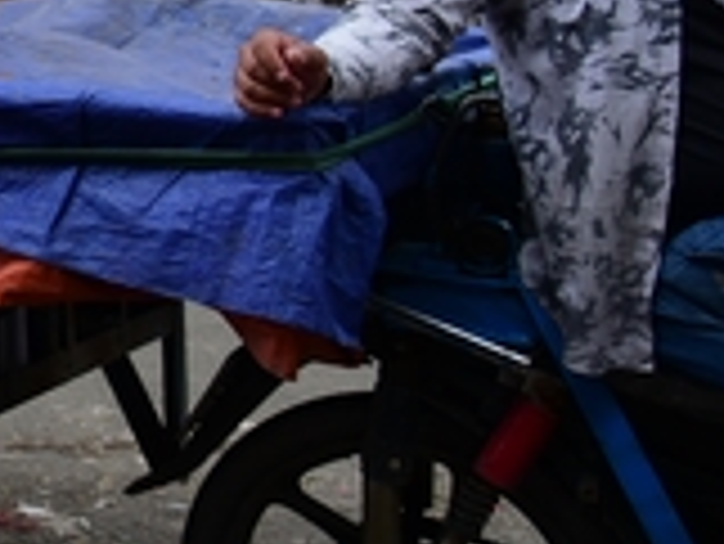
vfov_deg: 15.4
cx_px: -693
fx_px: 1947
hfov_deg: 16.5
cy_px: -94
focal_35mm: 93
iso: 320
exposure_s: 1/1250
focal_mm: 24
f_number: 4
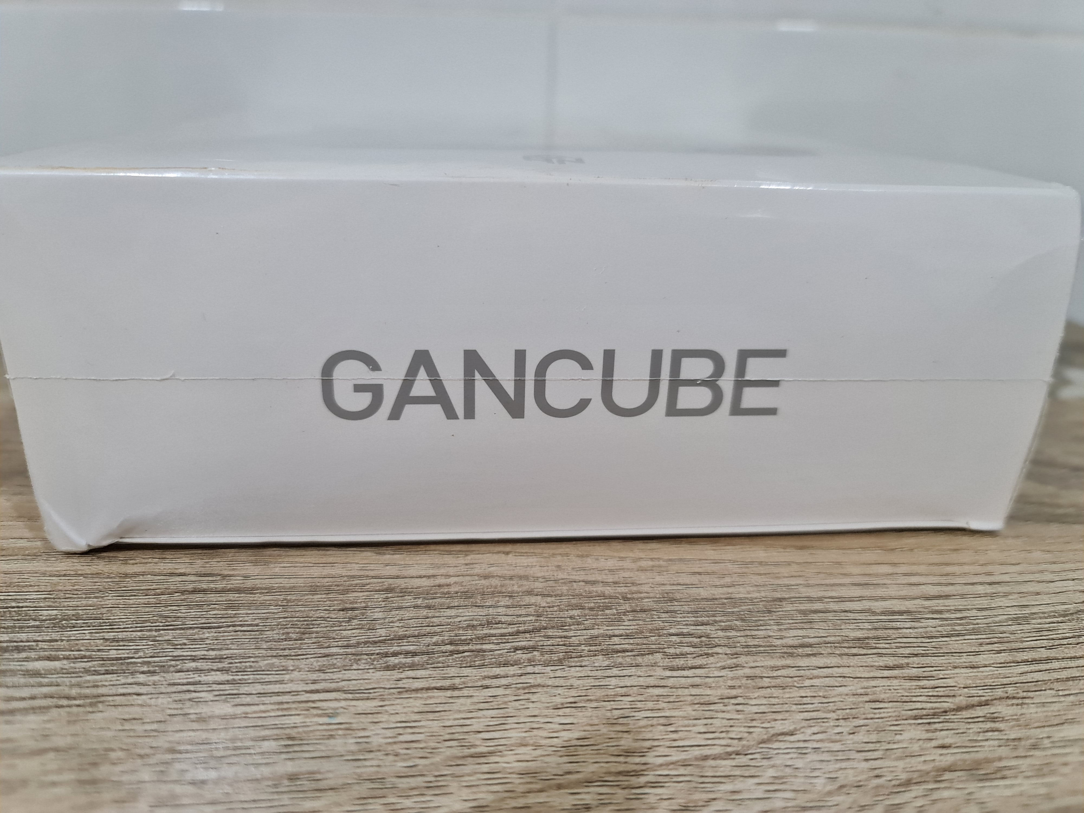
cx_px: 542
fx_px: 783
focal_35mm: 25
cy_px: 406
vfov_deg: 54.9
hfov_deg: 69.4
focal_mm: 7
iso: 640
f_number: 1.8
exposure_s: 1/50
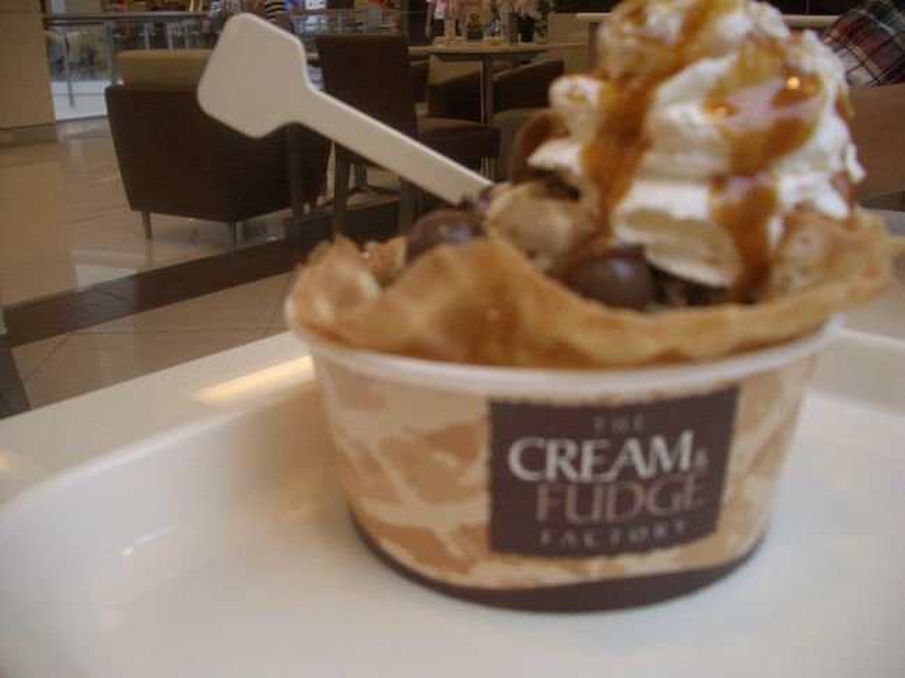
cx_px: 452
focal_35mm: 35
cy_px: 339
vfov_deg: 40.7
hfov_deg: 52.6
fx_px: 915
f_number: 2.6
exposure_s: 1/80
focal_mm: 5.8
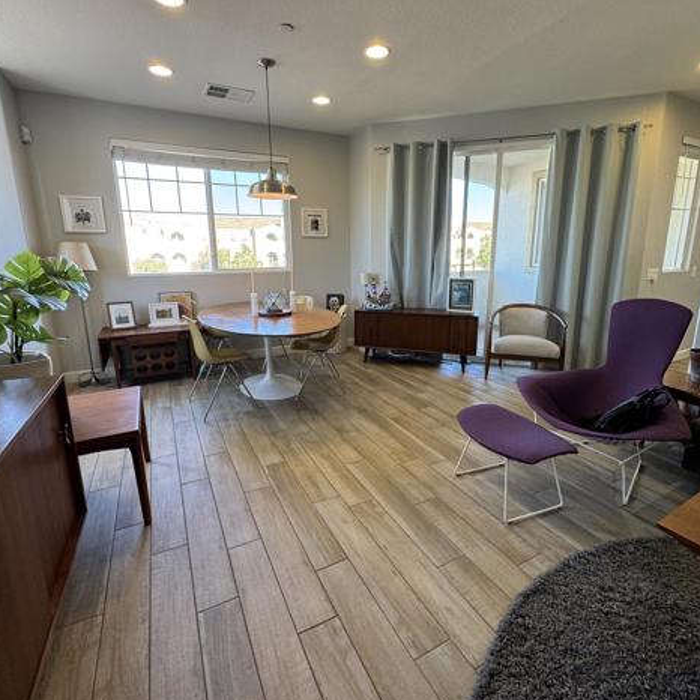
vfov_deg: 83.9
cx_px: 353
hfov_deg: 84.0
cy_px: 335
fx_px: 389
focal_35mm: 17
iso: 160
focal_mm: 2.22
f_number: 2.2
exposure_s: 1/120
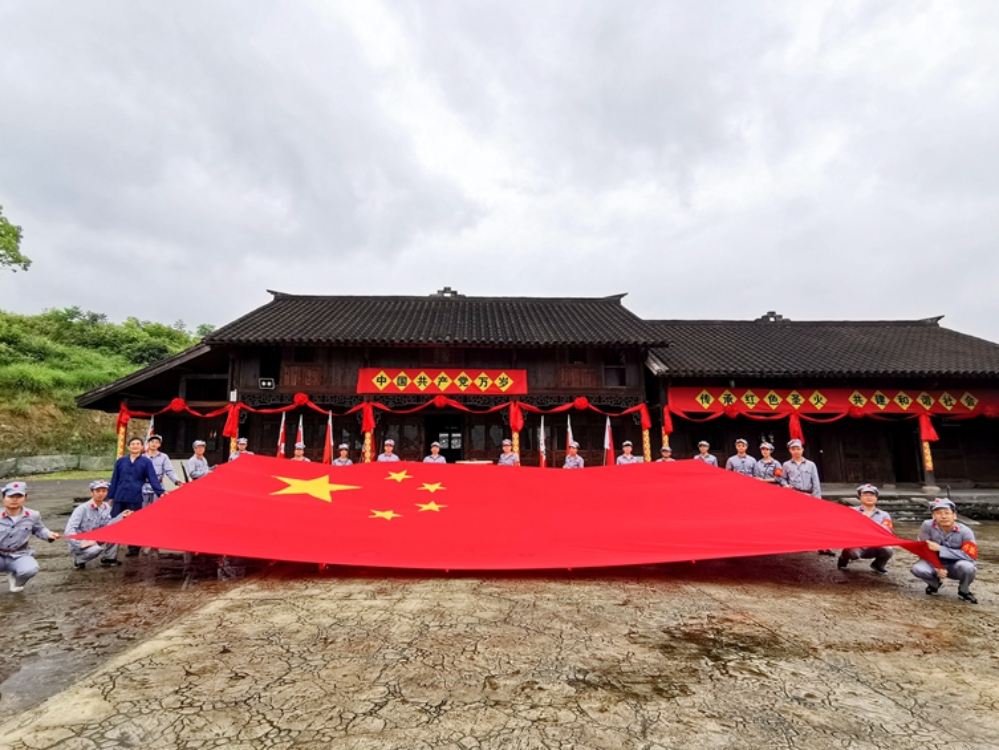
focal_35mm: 17
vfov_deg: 74.7
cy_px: 389
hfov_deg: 91.0
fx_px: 491
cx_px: 476
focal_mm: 2.35
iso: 50
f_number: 2.2
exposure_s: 1/418
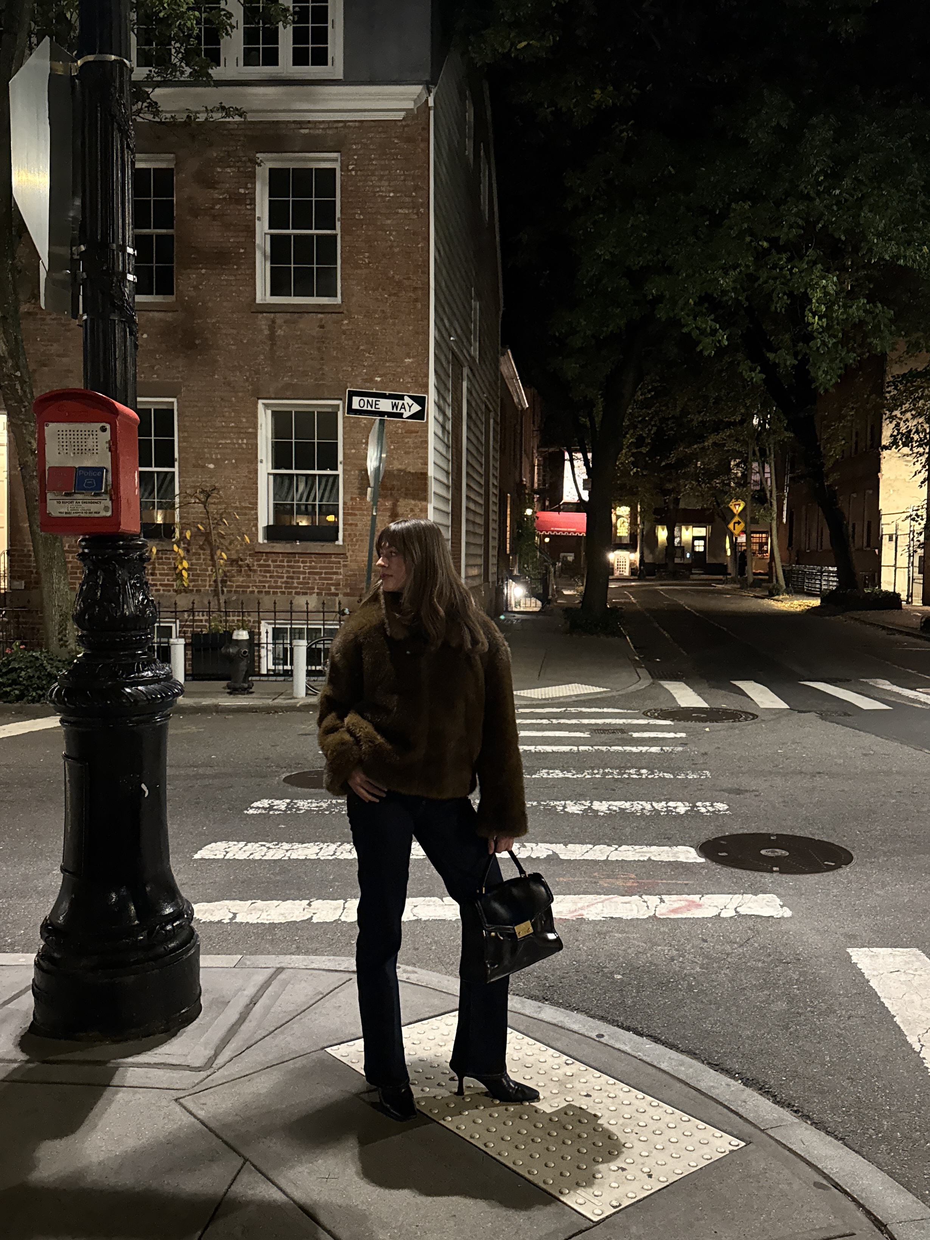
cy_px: 620
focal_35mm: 24
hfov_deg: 56.8
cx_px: 465
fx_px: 860
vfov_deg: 71.6
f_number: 1.78
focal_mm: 6.76
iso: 1250
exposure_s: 1/30
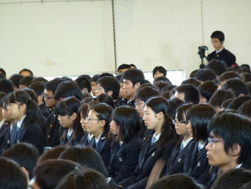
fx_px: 2204
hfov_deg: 6.5
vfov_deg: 4.9
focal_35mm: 304
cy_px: 94
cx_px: 126
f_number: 5.7
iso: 200
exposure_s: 1/4
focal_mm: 54.5
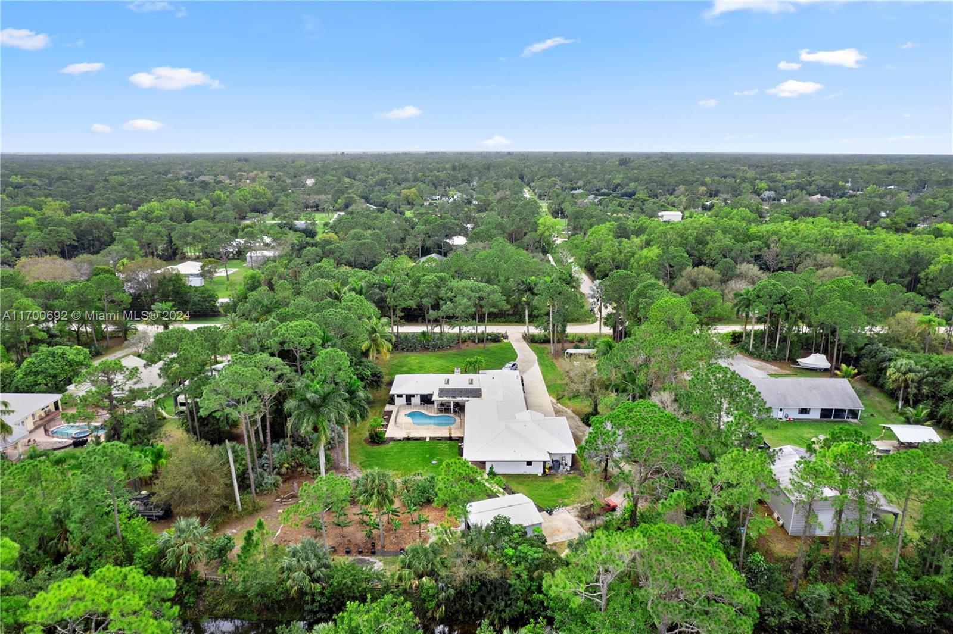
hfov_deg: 78.6
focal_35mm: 22
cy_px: 317
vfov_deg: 57.2
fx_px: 582
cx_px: 476
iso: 100
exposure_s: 1/400
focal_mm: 8.38
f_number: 2.8
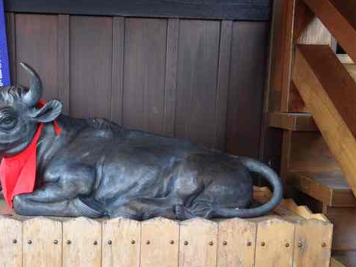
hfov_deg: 35.7
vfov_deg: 27.4
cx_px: 111
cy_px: 170
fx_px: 545
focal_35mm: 53
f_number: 2.4
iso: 64
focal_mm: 4.28
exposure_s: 1/30
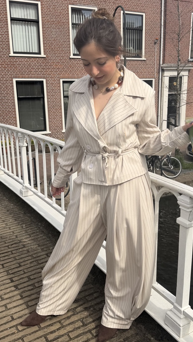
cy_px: 172
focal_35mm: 27
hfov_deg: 42.8
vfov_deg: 69.9
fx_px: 246
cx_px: 108
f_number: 1.78
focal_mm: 6.76
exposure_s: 1/5714
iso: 80
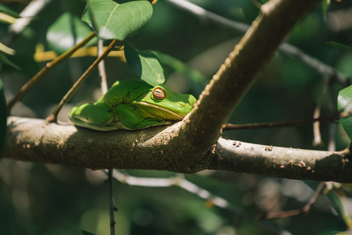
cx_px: 176
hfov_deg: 10.3
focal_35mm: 200
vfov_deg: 6.9
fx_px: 1956
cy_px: 118
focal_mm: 200
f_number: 4
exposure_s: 1/320
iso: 200
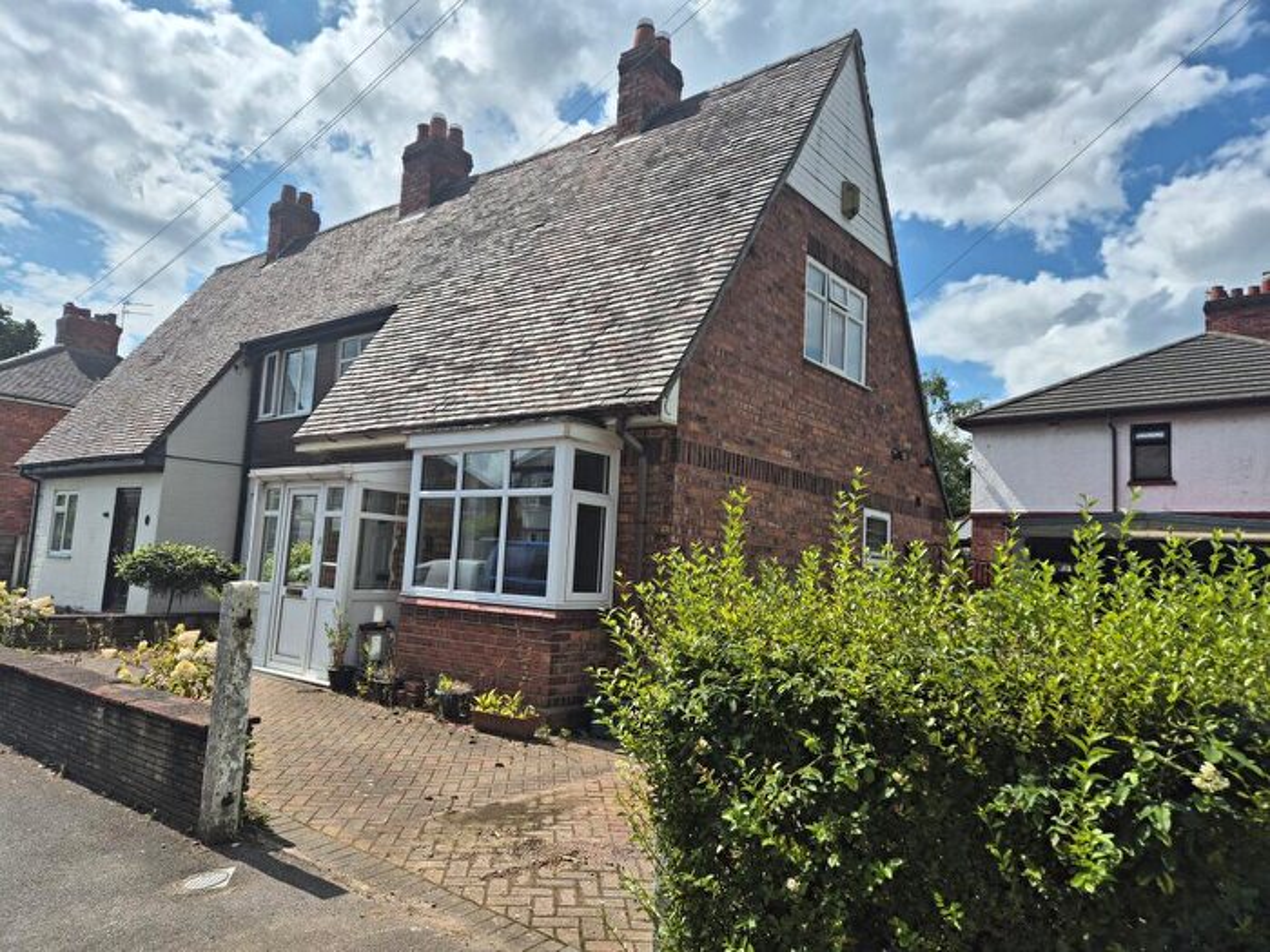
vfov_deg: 58.9
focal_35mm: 23
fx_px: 844
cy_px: 476
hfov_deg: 73.9
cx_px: 635
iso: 25
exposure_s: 1/3424
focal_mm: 5.4
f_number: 1.8
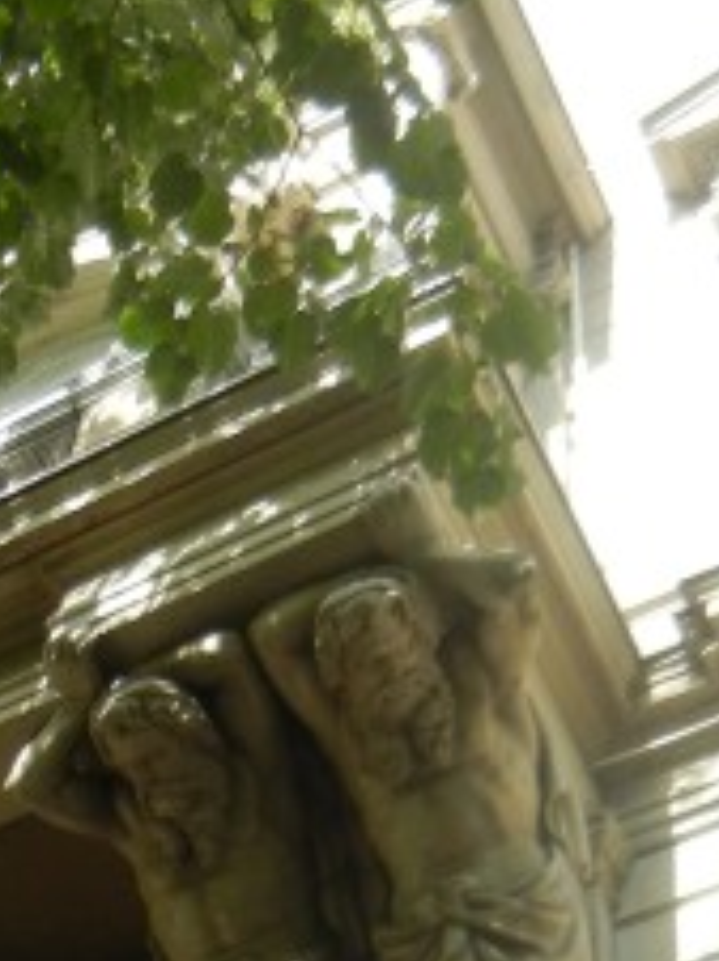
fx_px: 2830
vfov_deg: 17.8
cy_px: 1310
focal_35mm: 102
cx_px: 111
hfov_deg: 14.4
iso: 160
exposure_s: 1/244
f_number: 3.5
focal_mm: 5.4
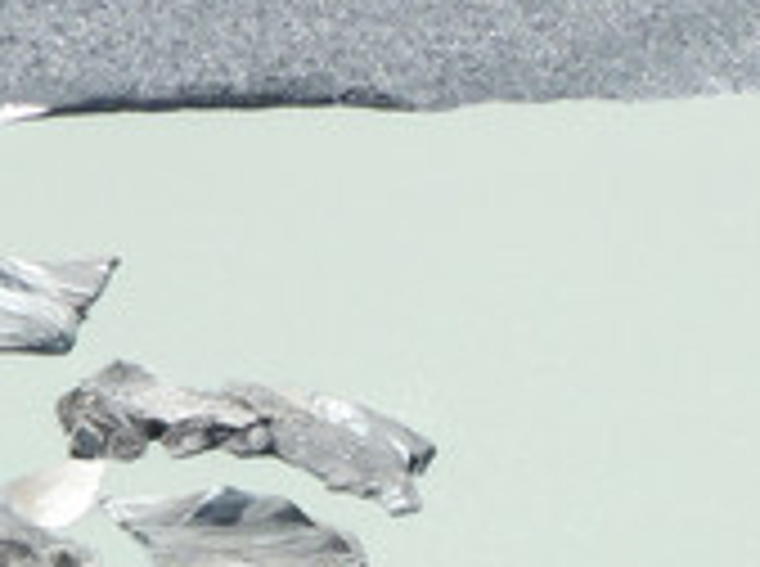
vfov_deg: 8.7
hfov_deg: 11.7
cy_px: 619
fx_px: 3703
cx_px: 108
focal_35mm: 169
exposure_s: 1/640
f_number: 3.3
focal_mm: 4.9
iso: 80
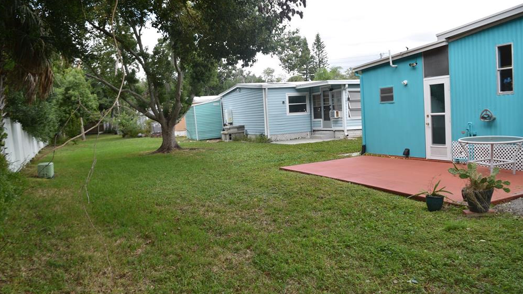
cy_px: 145
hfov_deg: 66.0
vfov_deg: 40.2
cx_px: 256
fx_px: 402
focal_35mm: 29
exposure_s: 1/160
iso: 100
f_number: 6.3
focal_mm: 18
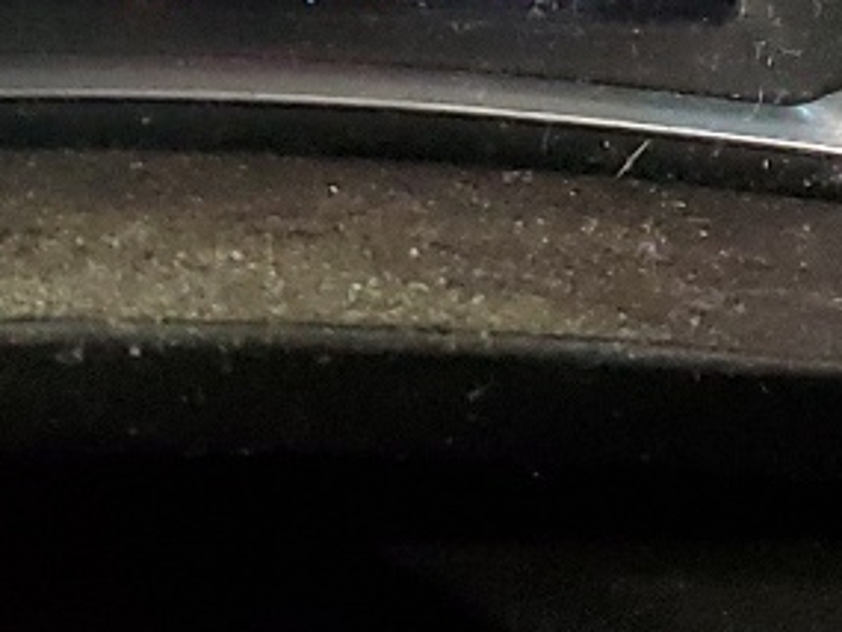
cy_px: -529
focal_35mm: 146
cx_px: 109
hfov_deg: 13.4
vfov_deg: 9.6
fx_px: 3553
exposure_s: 1/17
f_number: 1.5
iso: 304
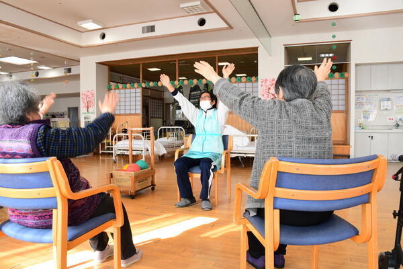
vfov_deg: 47.9
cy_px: 134
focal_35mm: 27
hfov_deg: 67.4
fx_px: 302
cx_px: 202
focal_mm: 18
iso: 320
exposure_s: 1/30
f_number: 8
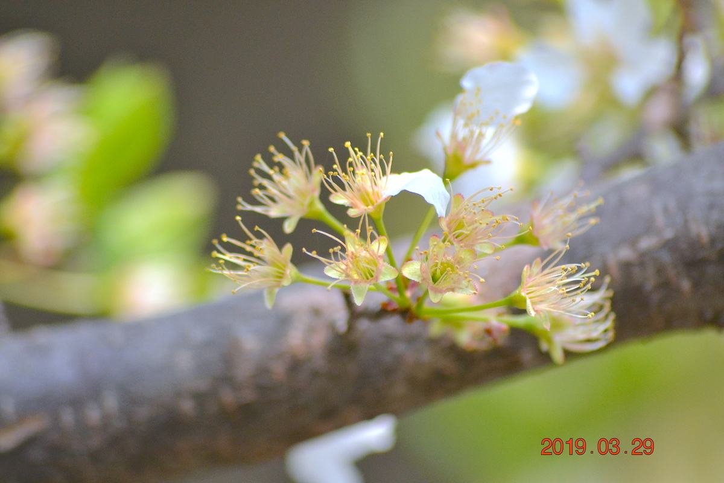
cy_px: 242
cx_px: 362
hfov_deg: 4.6
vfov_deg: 3.1
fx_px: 9049
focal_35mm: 450
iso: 1250
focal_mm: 300
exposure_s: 1/1250
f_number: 6.3
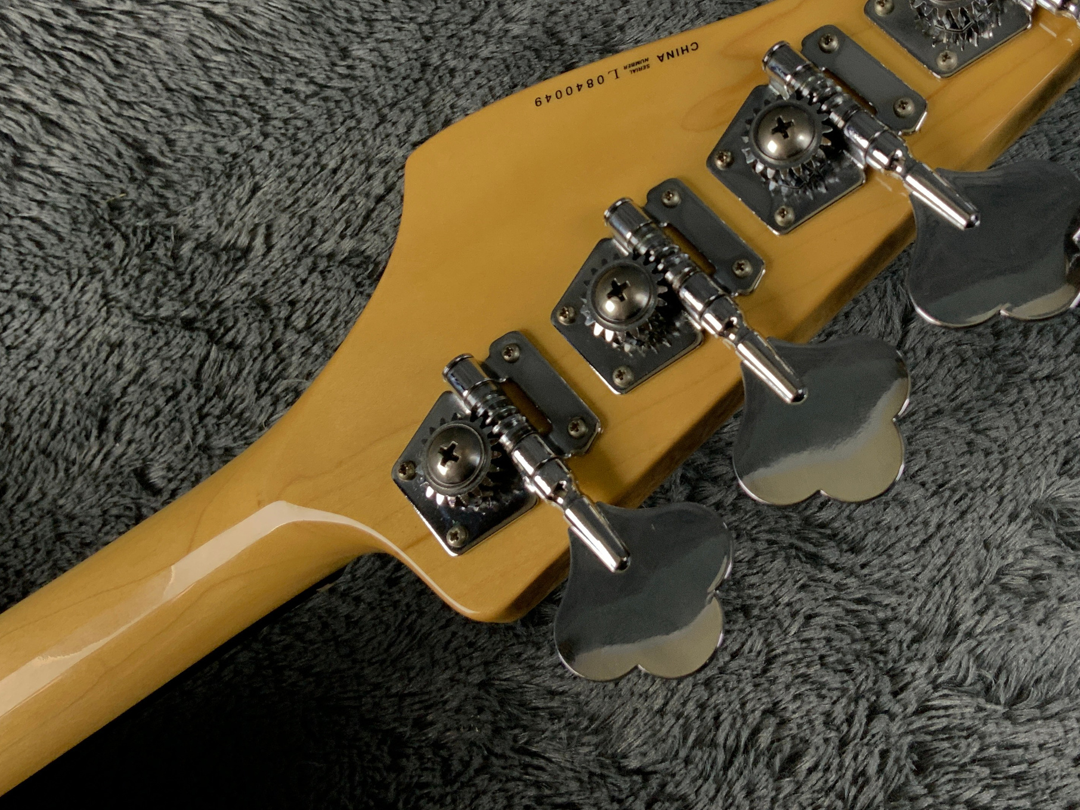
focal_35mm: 41
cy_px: 246
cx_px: 686
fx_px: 1279
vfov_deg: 34.7
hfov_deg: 45.3
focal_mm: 3
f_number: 1.8
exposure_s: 1/60
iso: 64
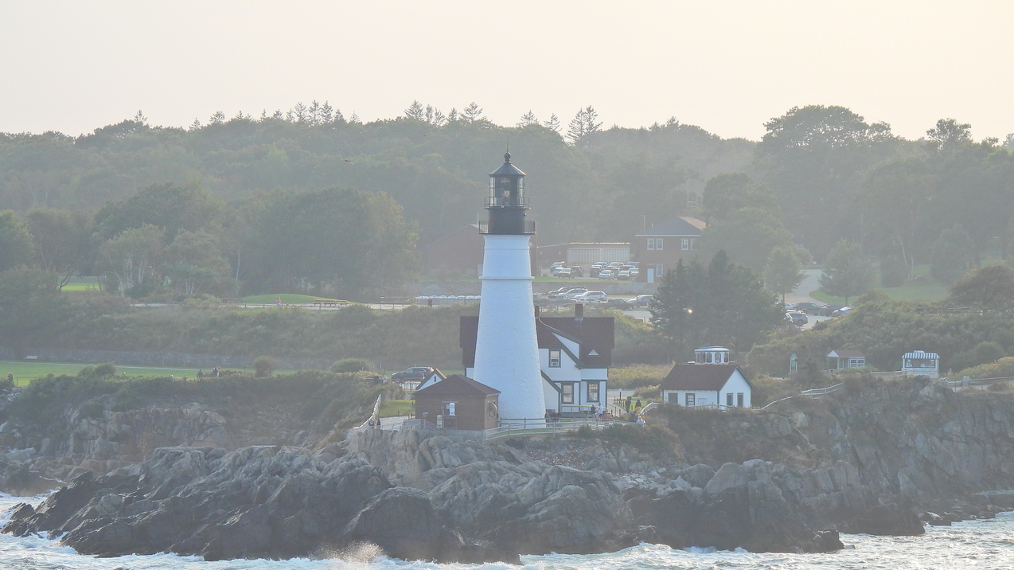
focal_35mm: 219
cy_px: 334
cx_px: 508
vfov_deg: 5.5
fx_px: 5887
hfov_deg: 9.8
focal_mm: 35.7
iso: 100
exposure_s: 1/400
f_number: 4.5
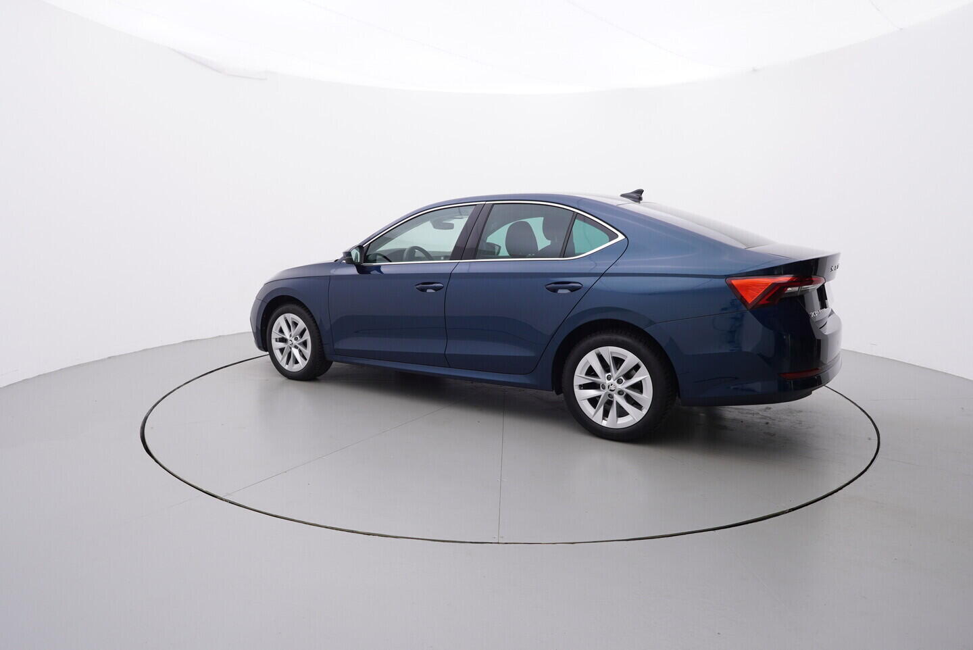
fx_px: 608
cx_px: 486
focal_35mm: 22
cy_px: 325
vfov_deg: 56.2
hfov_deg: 77.3
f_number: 5
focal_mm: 15
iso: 200
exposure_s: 1/80
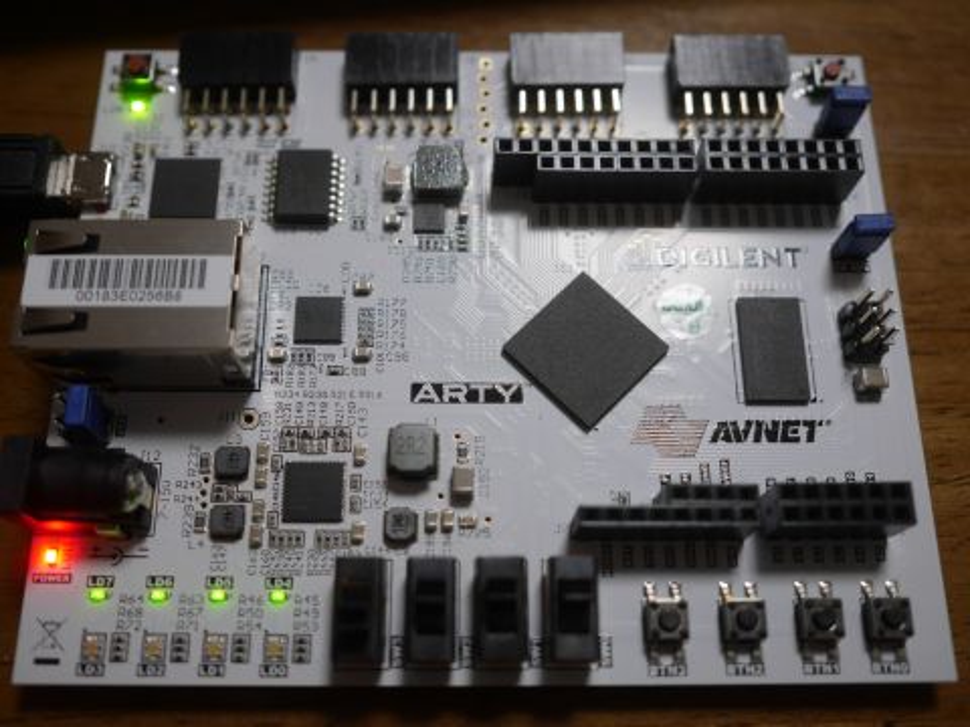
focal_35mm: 34
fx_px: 953
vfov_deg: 41.8
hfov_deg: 54.0
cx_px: 485
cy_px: 364
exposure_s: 1/60
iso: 400
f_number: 2.8
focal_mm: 17
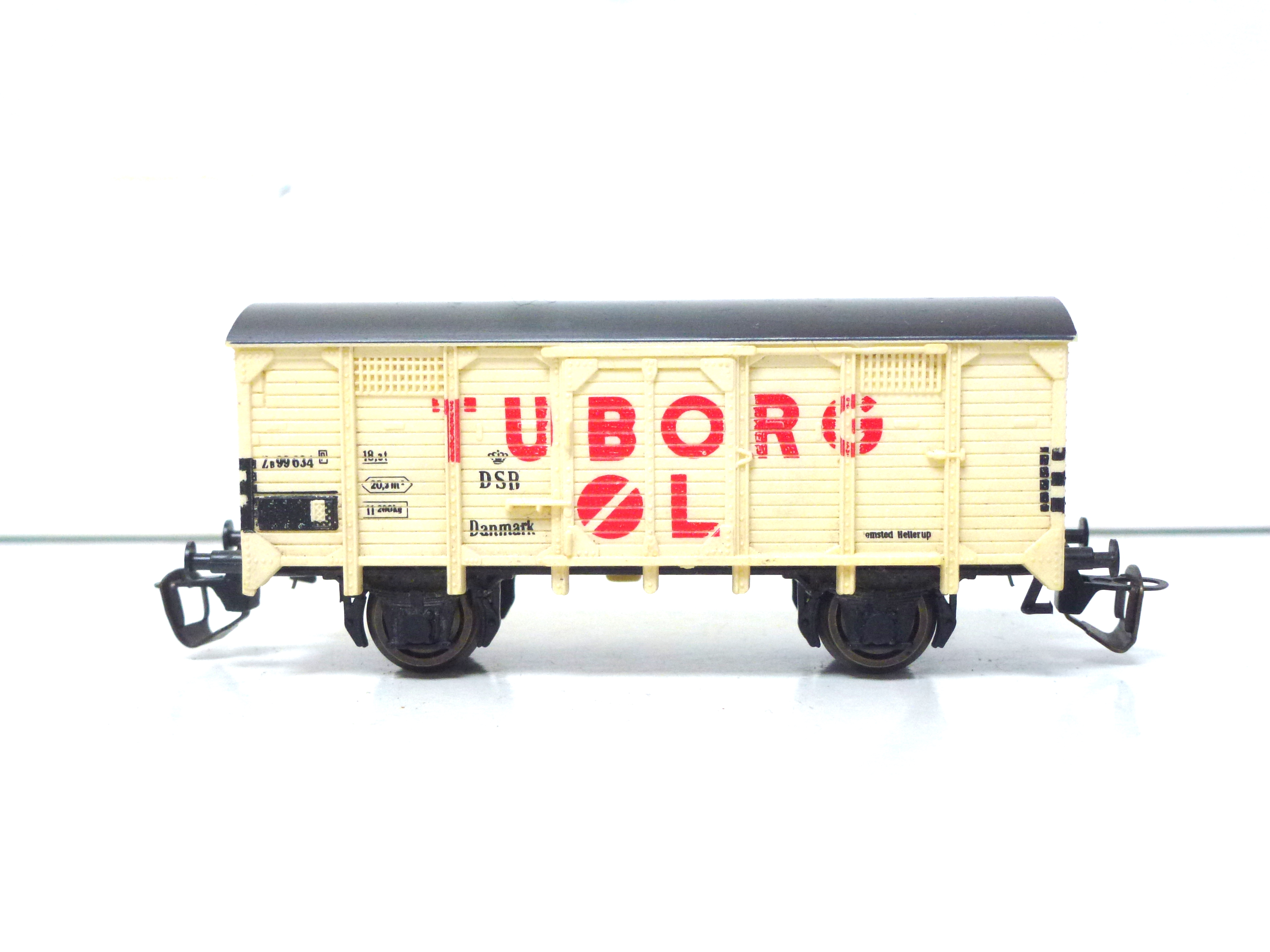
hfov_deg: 33.8
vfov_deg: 25.7
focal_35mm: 57
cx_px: 635
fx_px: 2091
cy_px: 476
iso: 200
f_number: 4.4
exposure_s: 1/25
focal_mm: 10.1
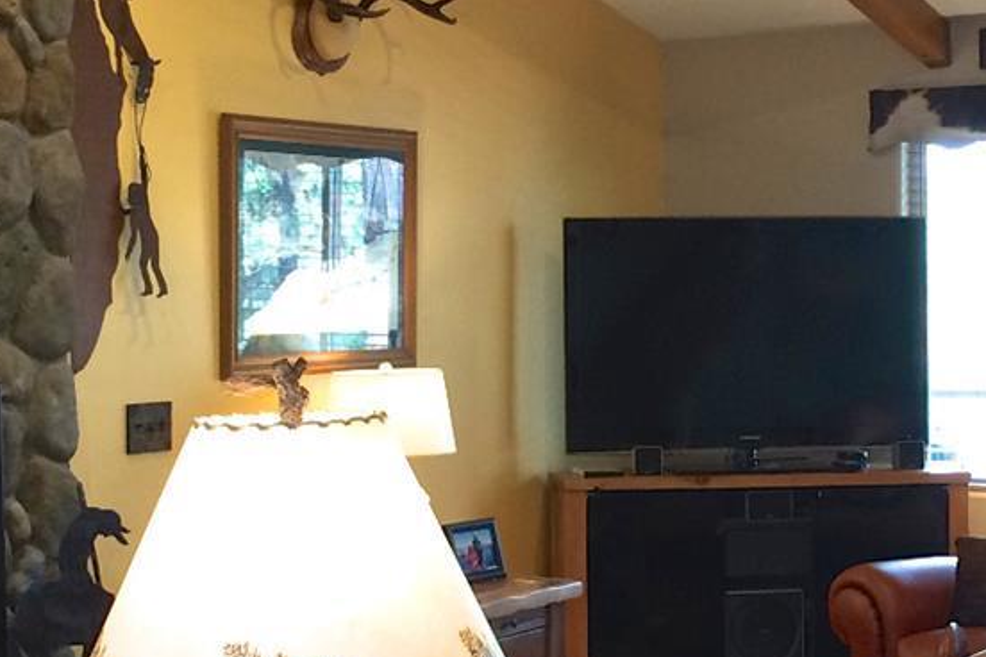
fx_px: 2246
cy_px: 345
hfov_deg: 24.7
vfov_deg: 16.7
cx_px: 556
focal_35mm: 82
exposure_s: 1/30
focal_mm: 4.15
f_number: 2.2
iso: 100
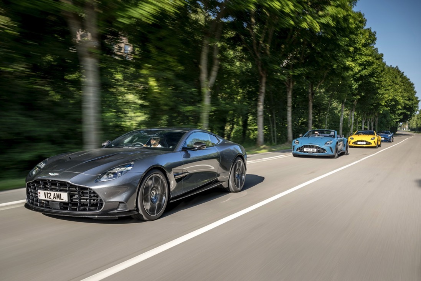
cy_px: 140
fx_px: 409
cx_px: 210
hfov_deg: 54.4
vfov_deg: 37.8
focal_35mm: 35
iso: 80
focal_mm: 35
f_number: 7.1
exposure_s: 1/25
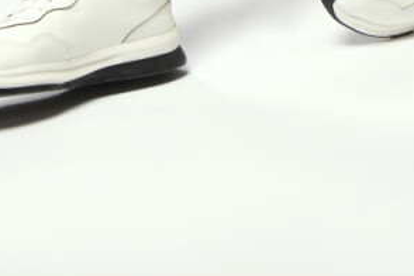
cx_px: 469
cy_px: -482
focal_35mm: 155
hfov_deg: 13.0
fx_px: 1782
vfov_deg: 7.9
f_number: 5
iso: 400
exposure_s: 1/125
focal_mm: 38
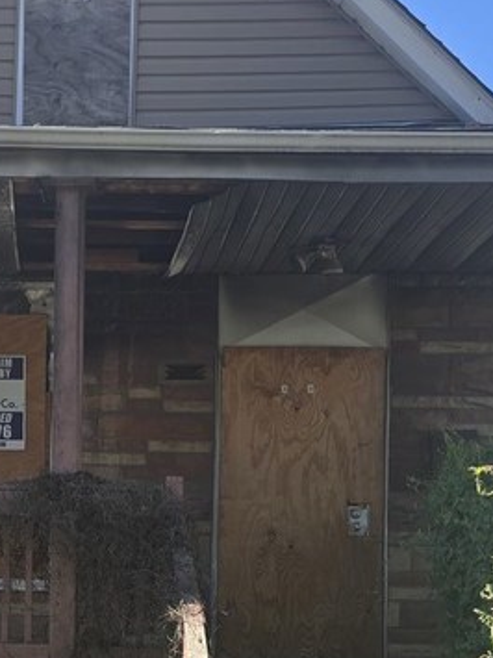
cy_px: 610
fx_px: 1330
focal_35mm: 70
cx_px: 41
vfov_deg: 26.7
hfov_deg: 20.5
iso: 12
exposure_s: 1/431
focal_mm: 6.3
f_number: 1.7
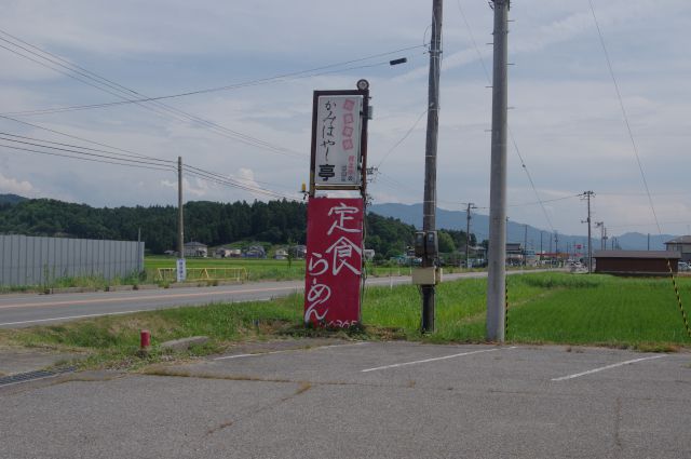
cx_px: 346
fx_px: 805
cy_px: 230
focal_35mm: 42
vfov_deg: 31.8
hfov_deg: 46.5
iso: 200
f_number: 9
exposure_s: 1/500
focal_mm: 28
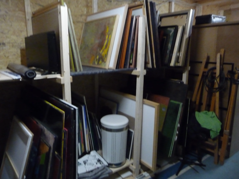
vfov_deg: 49.7
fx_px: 193
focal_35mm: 28
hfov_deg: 63.4
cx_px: 120
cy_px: 90
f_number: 3.3
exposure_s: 1/13
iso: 800
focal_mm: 4.7
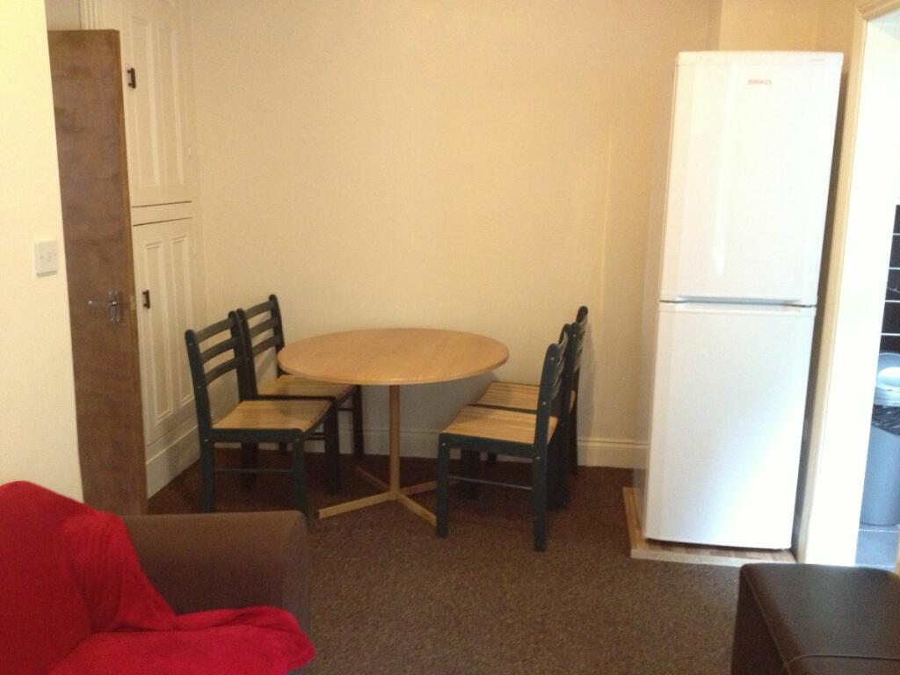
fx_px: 910
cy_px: 338
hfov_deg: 52.6
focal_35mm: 35
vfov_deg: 40.7
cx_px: 450
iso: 500
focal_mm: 4.28
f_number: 2.4
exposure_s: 1/15
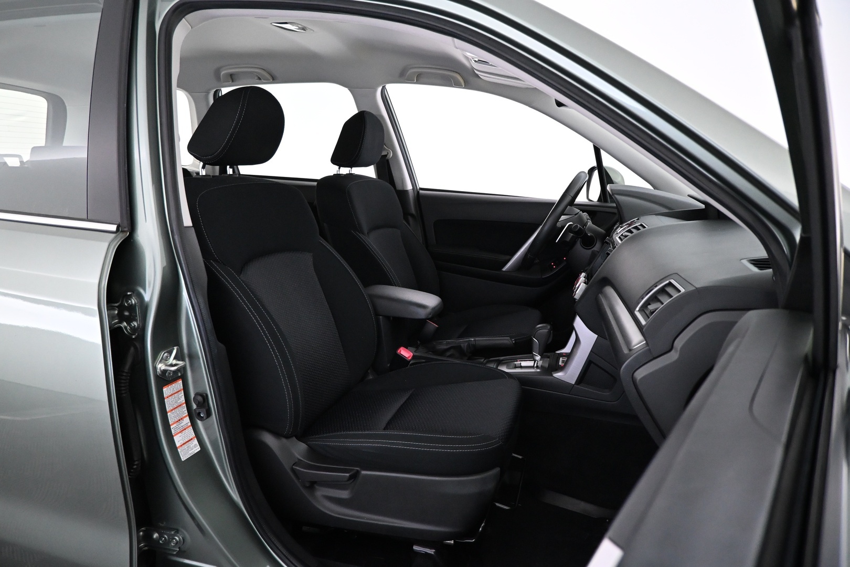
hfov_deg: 73.7
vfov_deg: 53.1
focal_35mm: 24
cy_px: 284
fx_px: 567
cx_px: 425
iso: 3200
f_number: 3.5
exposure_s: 1/60
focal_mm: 16
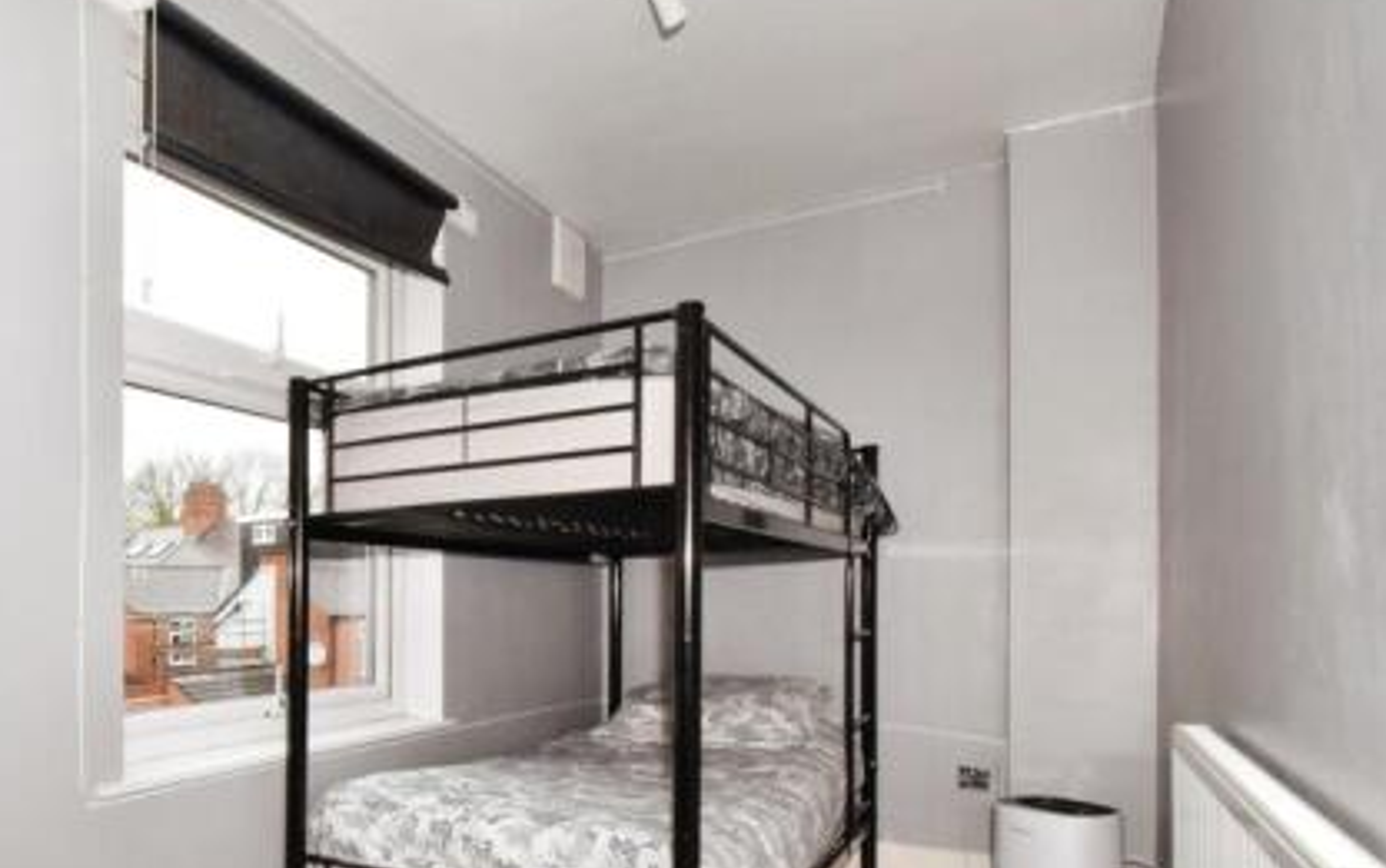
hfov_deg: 71.6
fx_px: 907
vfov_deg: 49.6
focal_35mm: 24
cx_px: 417
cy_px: 624
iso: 1000
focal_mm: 10
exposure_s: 1/60
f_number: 16
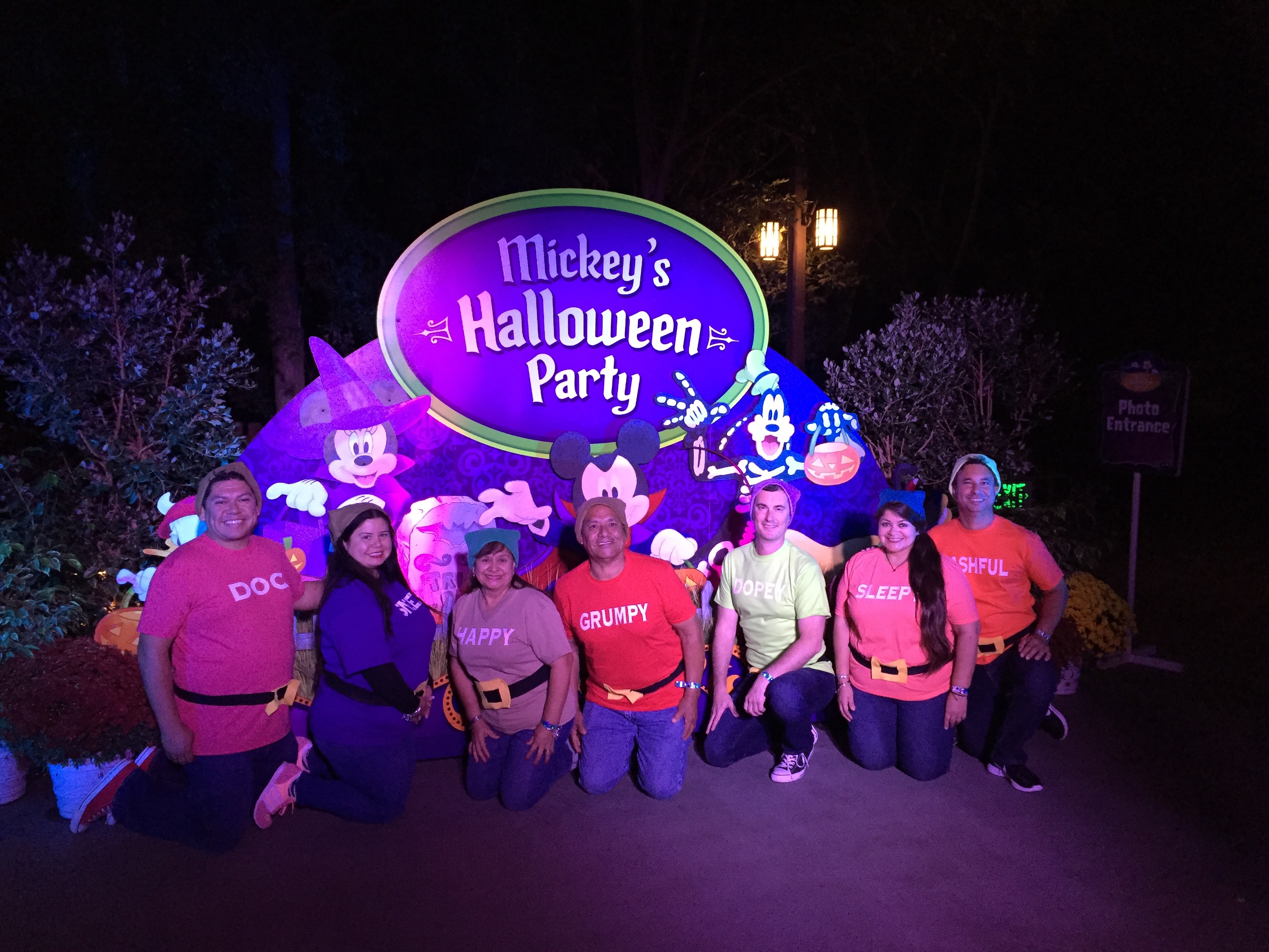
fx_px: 1063
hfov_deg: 61.7
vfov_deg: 48.2
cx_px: 634
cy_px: 476
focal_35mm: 29
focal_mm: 4.15
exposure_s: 1/24
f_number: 2.2
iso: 250
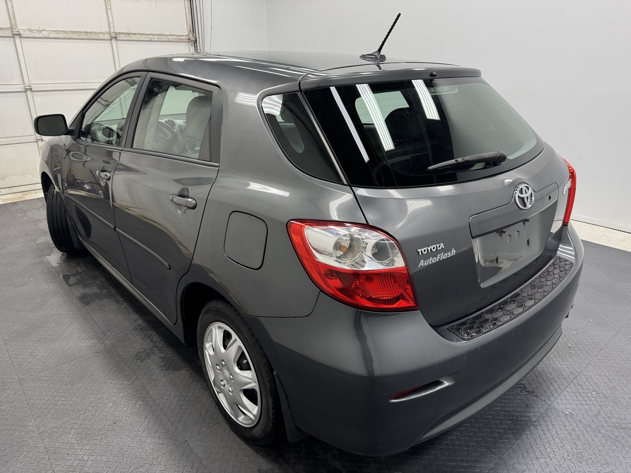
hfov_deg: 71.6
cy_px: 236
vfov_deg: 56.8
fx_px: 437
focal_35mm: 24
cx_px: 316
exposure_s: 1/558
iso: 80
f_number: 1.78
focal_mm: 6.76
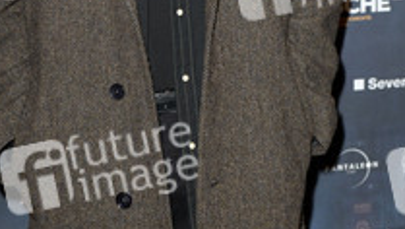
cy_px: -122
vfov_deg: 9.5
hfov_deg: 17.3
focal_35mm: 124
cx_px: 155
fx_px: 1333
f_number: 6.3
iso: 1250
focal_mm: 62
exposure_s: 1/250
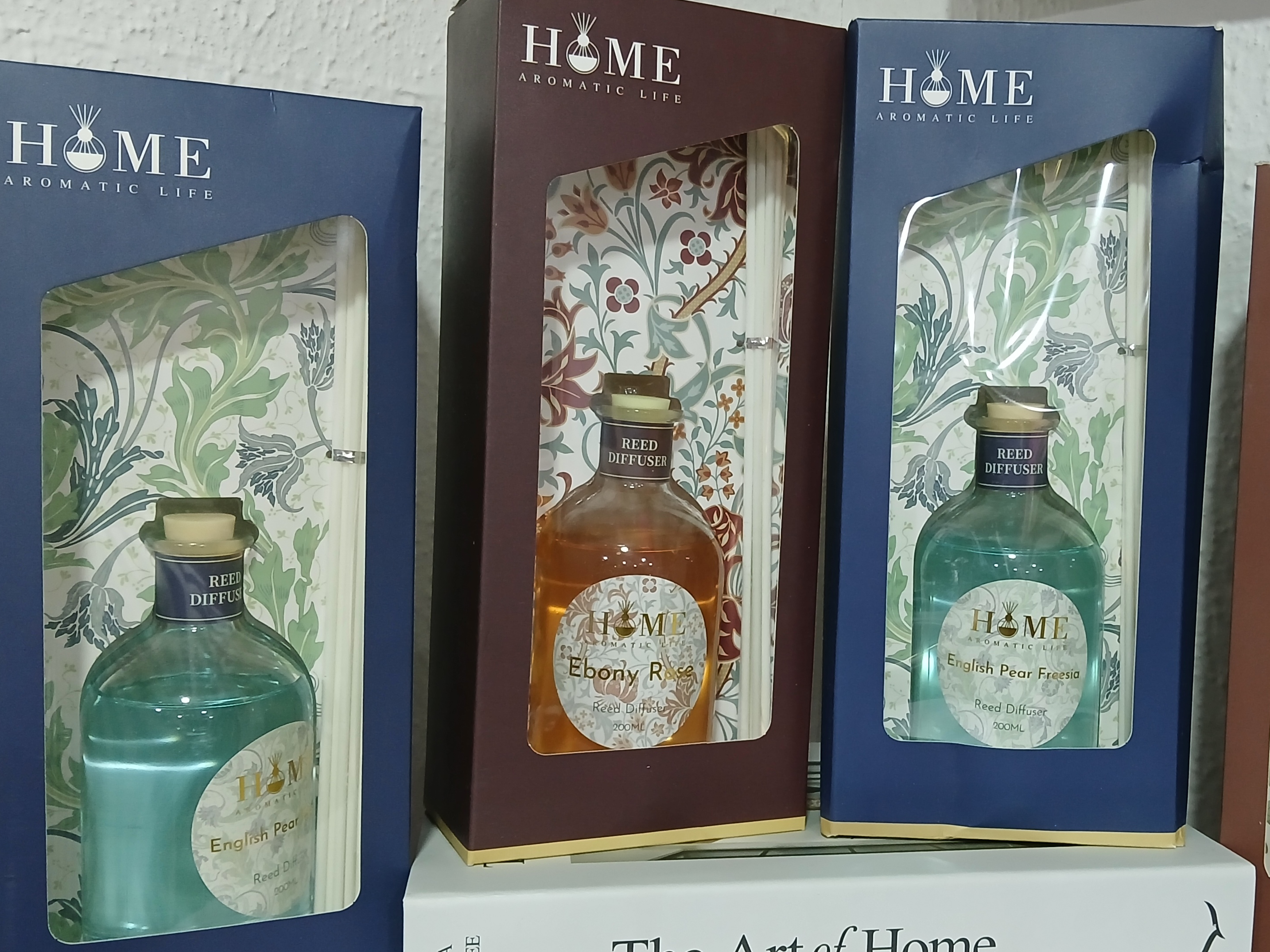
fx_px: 1357
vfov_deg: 38.7
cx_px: 822
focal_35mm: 37
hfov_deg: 49.5
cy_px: 488
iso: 320
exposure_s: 1/25
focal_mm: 3.98
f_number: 1.8
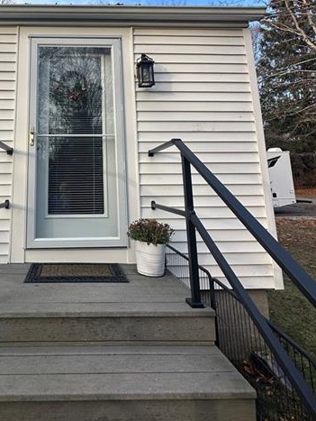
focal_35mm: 23
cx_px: 77
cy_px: 137
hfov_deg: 55.9
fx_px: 280
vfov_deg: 71.5
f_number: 2.2
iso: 40
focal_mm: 2.22
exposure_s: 1/368
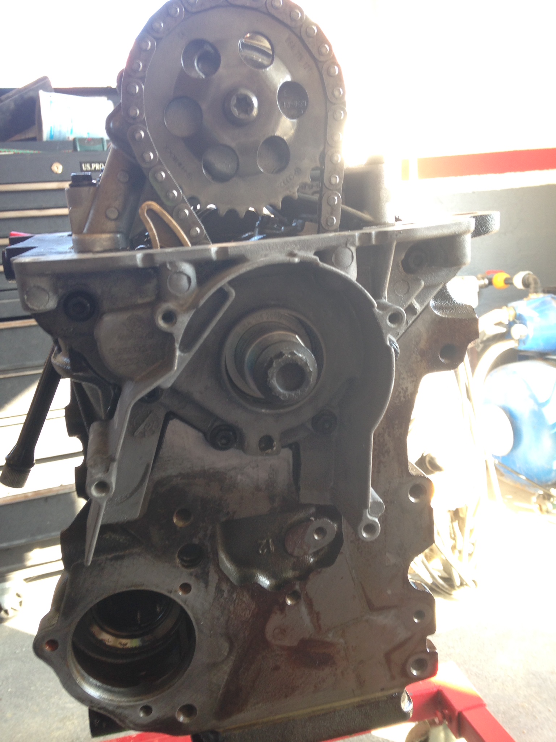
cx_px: 278
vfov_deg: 55.4
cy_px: 371
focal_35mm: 33
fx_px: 707
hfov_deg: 42.9
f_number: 2.4
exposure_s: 1/24
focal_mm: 4.12
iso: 50
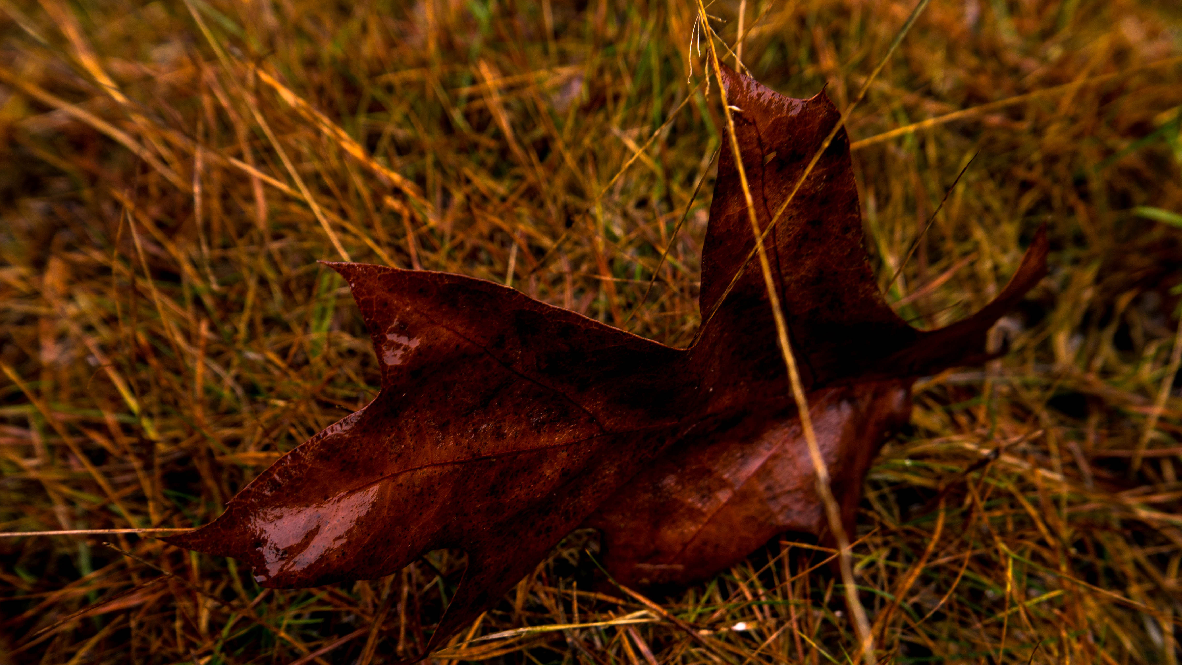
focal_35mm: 33
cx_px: 587
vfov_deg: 35.5
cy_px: 406
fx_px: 1034
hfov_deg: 59.5
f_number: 5.6
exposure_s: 1/25
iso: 160
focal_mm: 15
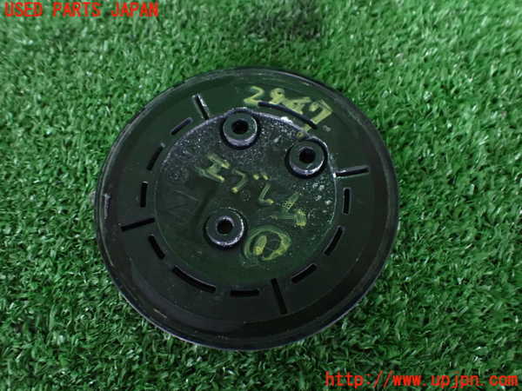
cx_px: 261
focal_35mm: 30
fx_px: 452
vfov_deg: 46.8
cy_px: 196
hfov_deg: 60.0
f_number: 2.3
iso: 1250
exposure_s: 1/30
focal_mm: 5.4
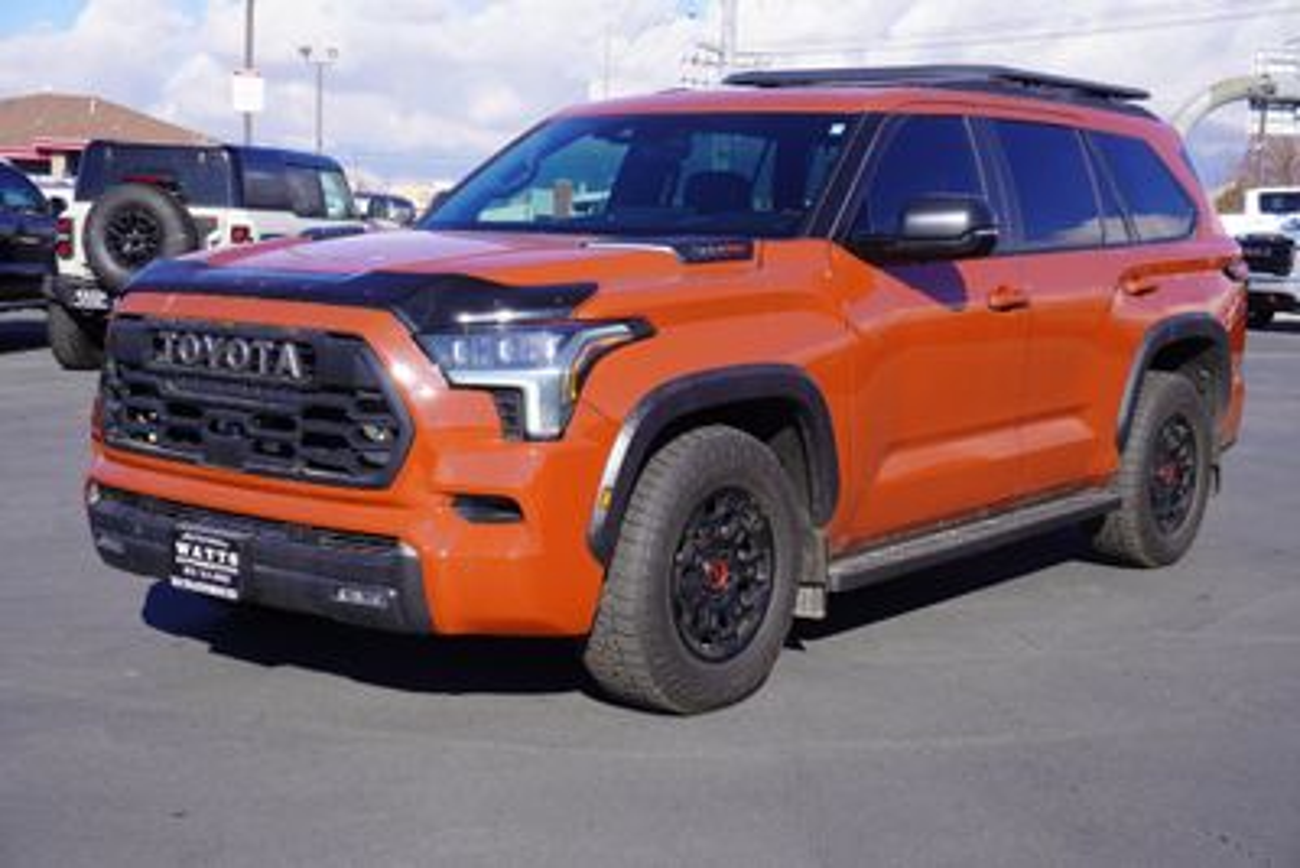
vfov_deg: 27.3
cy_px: 434
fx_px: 1788
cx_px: 650
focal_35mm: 50
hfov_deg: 40.0
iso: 100
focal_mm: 33
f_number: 10
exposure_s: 1/125
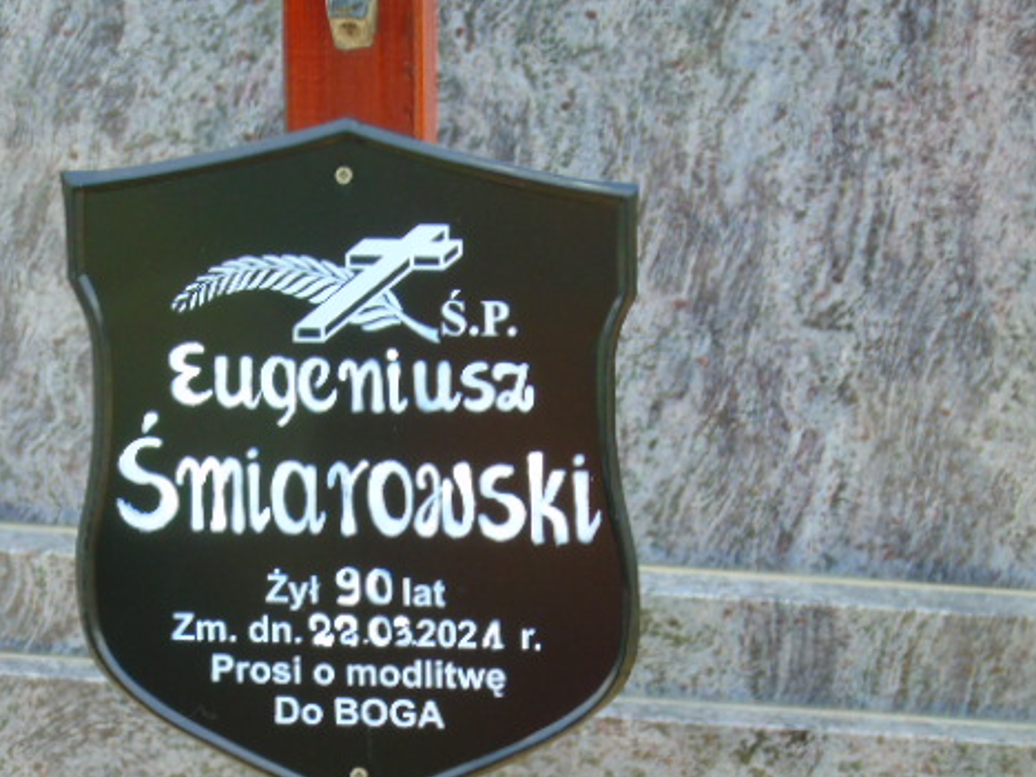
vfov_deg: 7.7
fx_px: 5806
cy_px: 507
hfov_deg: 10.2
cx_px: 336
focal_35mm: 194
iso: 160
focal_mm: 25
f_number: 4.7
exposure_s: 1/125
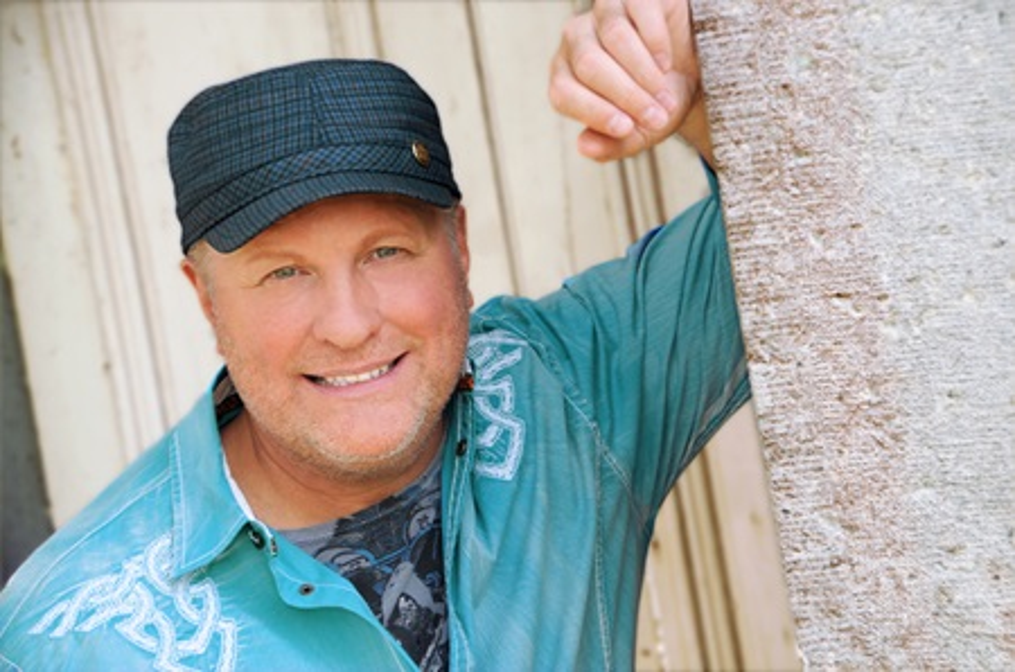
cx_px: 508
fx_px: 3883
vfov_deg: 9.9
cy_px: 336
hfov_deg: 14.9
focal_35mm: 138
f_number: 8
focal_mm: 92
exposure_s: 1/100
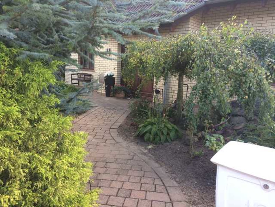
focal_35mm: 29
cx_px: 138
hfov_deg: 61.7
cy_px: 104
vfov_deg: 48.2
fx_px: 230
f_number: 2.2
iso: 32
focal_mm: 4.15
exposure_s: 1/101
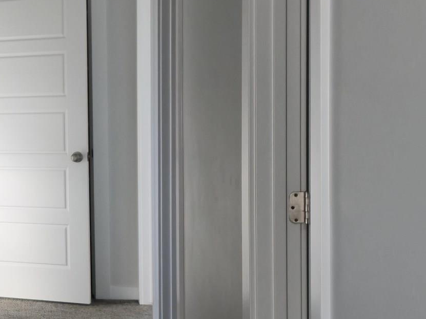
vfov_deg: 17.4
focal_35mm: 85
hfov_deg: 20.2
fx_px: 1046
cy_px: 181
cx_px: -193
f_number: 1.8
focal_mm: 5.4
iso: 50
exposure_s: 1/120
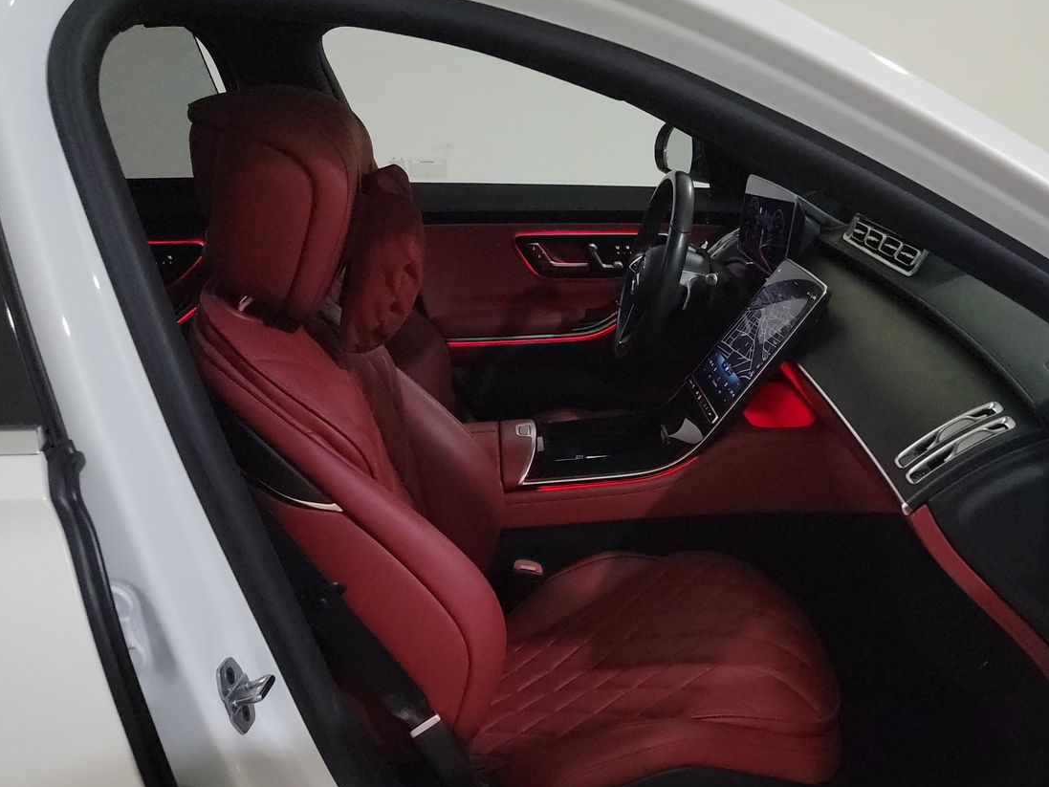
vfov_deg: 40.2
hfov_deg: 52.3
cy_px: 532
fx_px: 1061
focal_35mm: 35
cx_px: 623
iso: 2298
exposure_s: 1/59
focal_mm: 6.7
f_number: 1.8
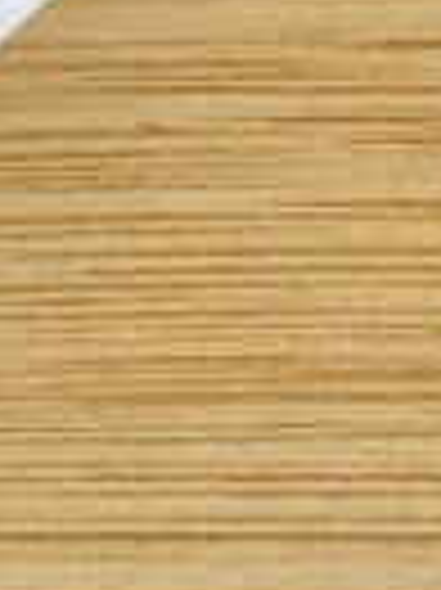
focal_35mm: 159
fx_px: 2705
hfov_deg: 8.1
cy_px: -640
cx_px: -819
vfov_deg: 11.1
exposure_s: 1/167
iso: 25
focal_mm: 4.25
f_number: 1.8
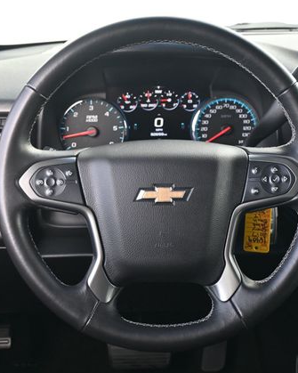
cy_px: 184
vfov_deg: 34.9
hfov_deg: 28.2
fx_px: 592
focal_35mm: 54
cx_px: 163
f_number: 4.2
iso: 400
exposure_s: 1/160
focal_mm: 25
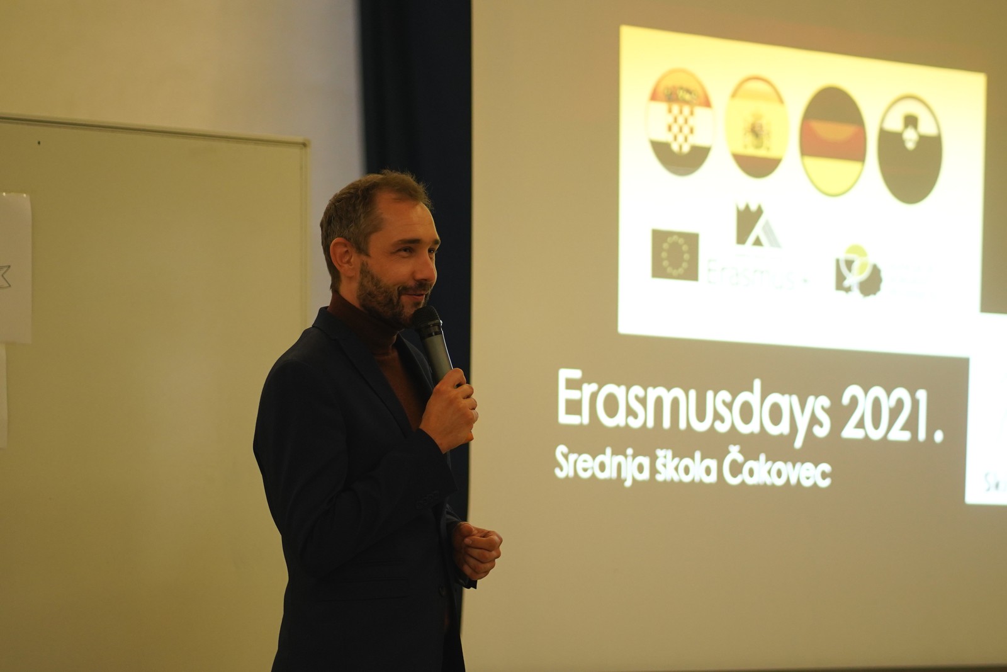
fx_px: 3553
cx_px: 504
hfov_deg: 16.1
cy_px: 336
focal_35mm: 127
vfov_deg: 10.8
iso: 1600
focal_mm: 85
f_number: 1.8
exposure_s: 1/800
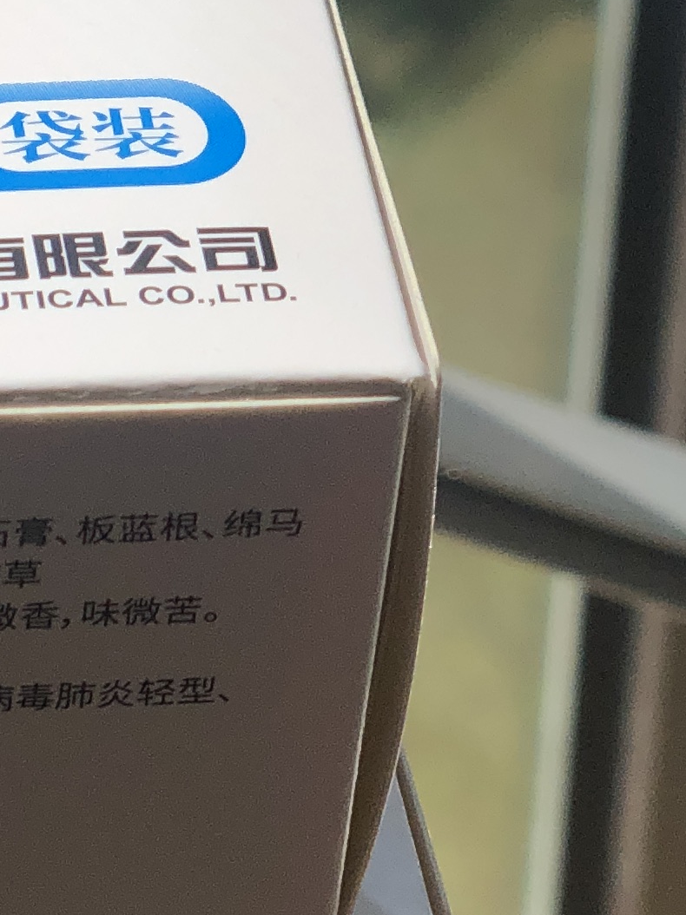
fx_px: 5260
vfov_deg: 9.9
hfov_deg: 7.2
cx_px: -695
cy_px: 338
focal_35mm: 199
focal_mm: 6
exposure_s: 1/676
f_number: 2.4
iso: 16
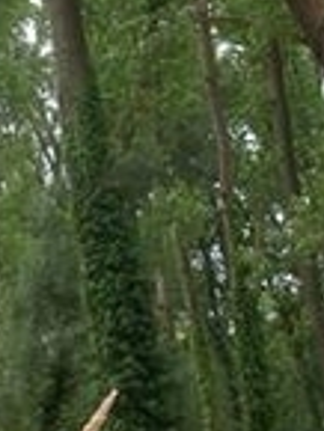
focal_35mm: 132
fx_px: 1645
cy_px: 149
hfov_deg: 11.2
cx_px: 30
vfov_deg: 14.9
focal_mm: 5.7
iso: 80
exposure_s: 1/160
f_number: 2.9
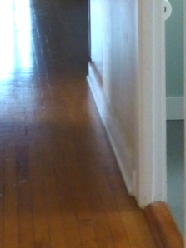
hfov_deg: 16.6
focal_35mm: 87
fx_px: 624
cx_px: -2
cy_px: -94
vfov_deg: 20.2
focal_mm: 4.3
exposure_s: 1/60
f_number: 3.3
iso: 320
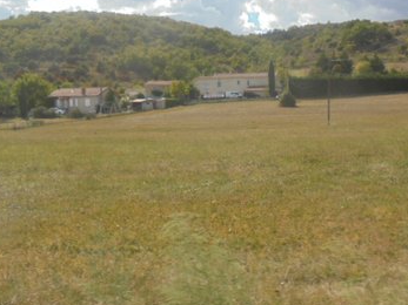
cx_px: 247
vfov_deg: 39.6
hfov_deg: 51.0
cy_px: 137
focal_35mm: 36
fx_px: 424
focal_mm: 4.6
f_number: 3.5
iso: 100
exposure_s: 1/800
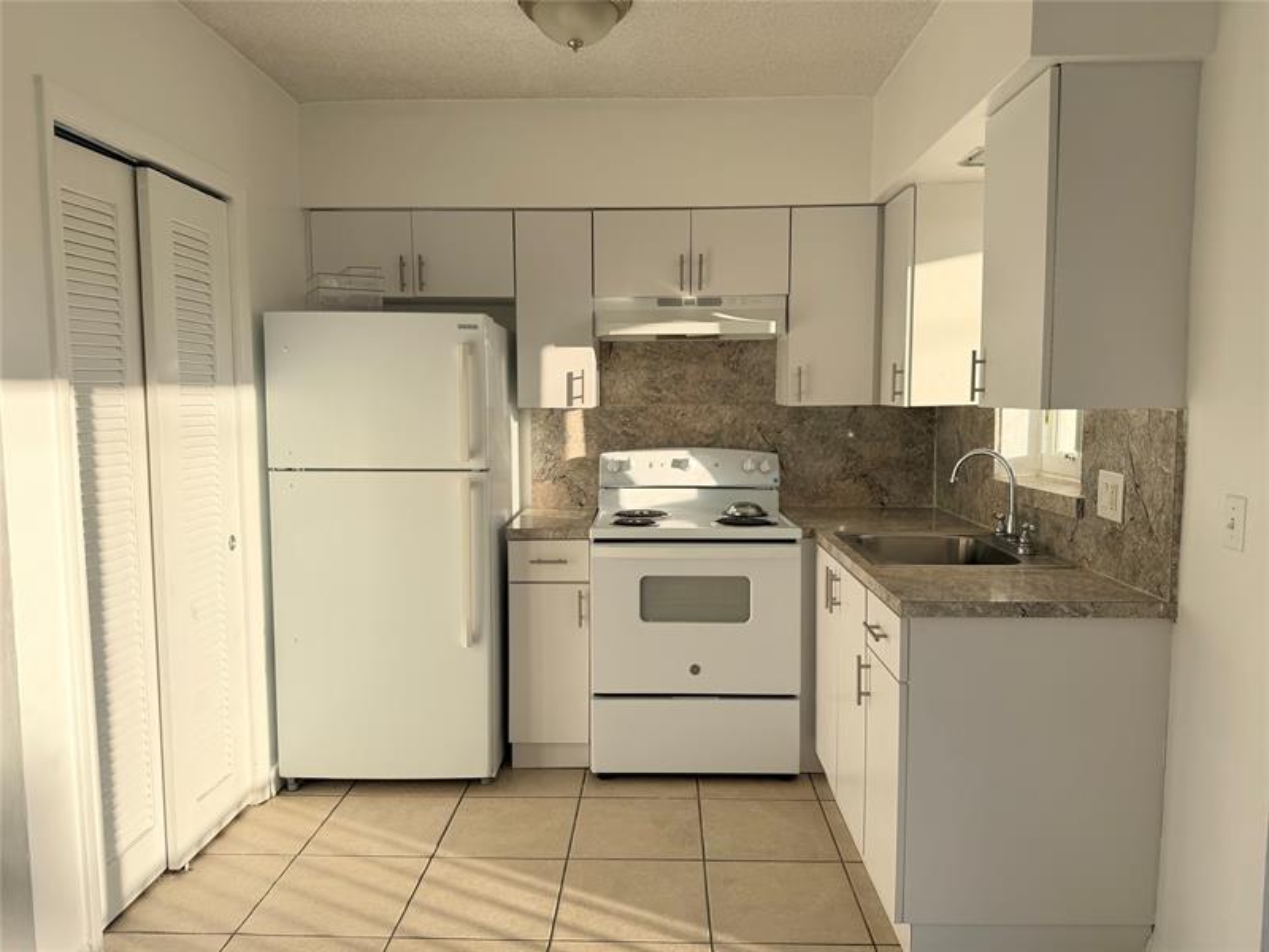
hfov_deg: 71.6
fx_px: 880
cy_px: 476
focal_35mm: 24
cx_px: 634
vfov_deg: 56.8
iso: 100
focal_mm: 6.76
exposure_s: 1/532
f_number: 1.78
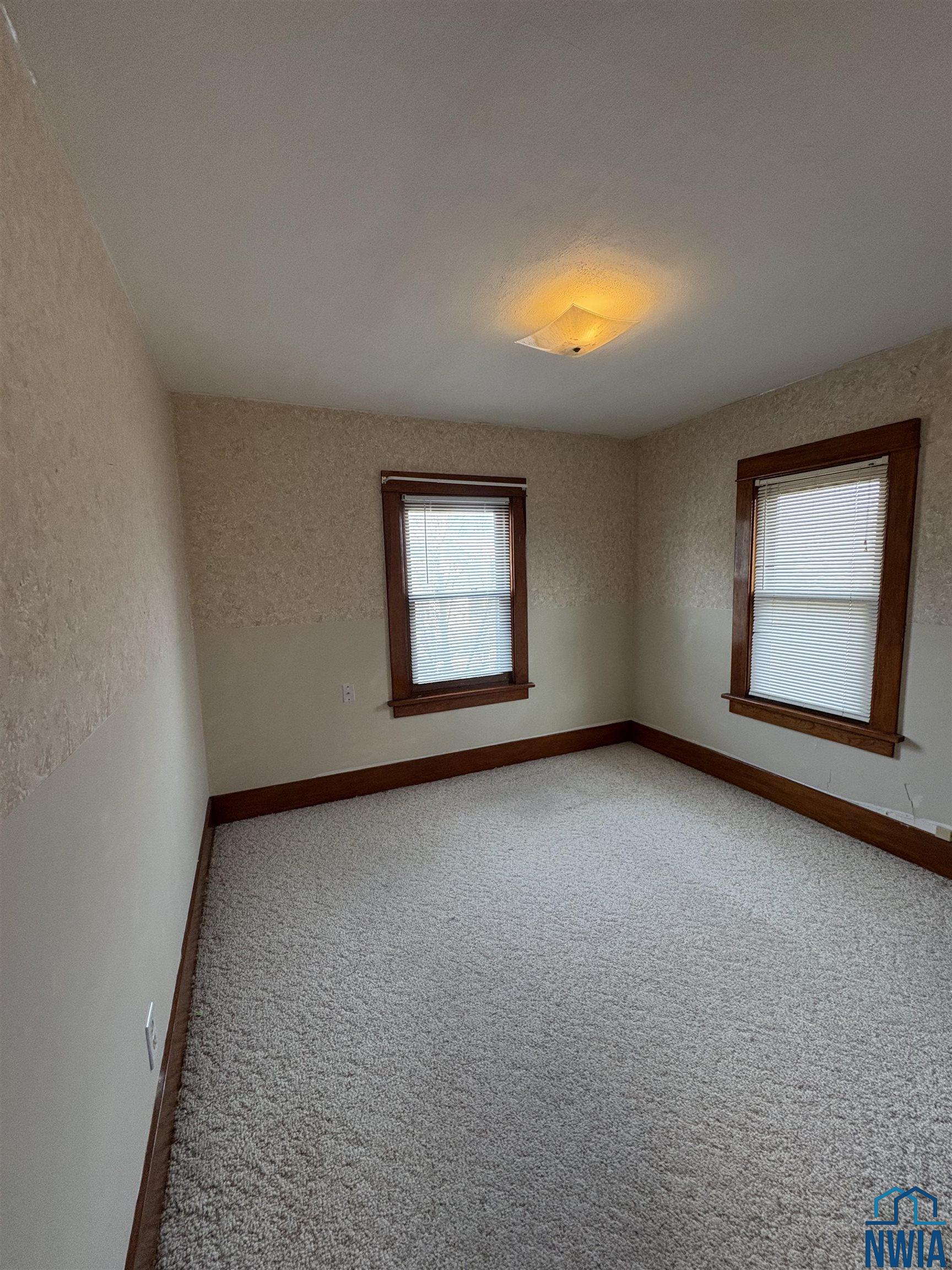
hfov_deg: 85.7
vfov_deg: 102.1
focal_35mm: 14
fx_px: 513
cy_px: 635
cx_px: 476
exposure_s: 1/120
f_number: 2.2
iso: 320
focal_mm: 2.22
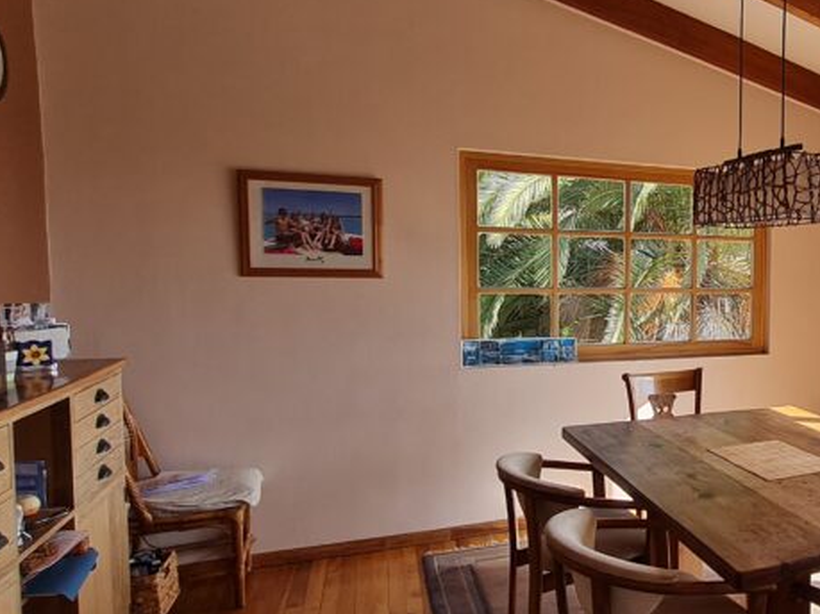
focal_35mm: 29
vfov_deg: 48.2
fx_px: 687
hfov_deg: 53.3
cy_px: 318
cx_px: 750
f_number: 2.2
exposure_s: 1/278
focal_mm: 1.74
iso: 50
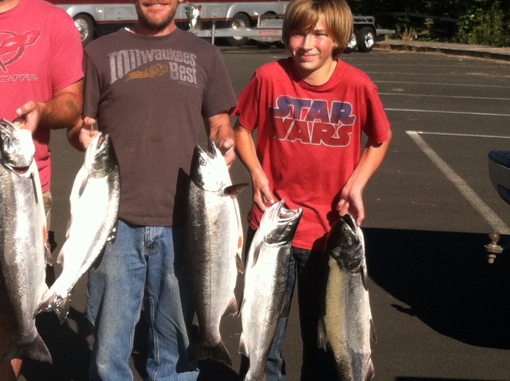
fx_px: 1309
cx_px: -43
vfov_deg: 16.5
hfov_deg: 21.0
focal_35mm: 89
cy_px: 218
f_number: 2.8
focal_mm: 3.85
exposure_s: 1/1250
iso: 80
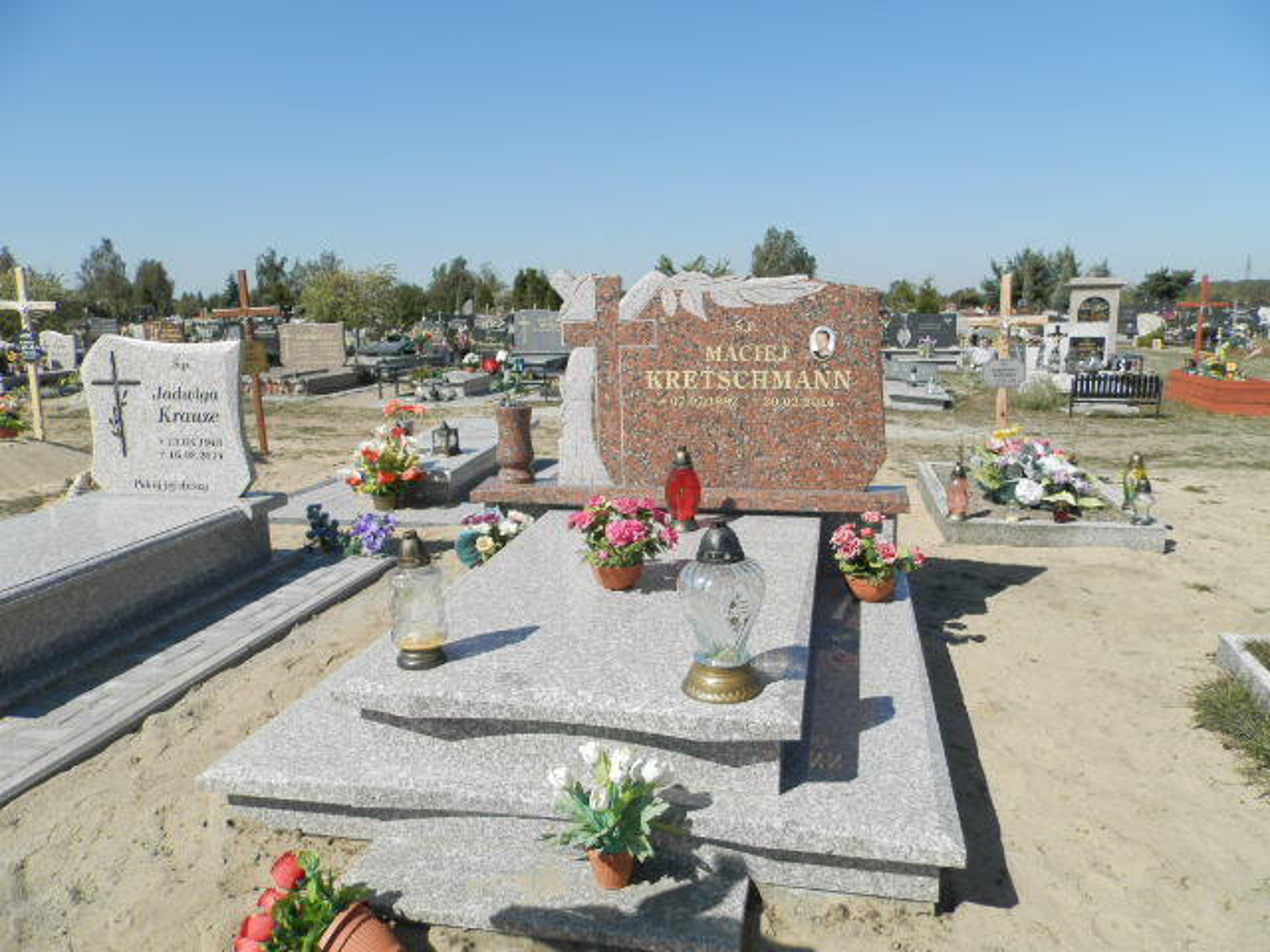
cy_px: 476
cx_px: 635
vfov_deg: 54.9
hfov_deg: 69.4
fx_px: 917
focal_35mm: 25
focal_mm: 4.5
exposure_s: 1/160
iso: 80
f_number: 8.7
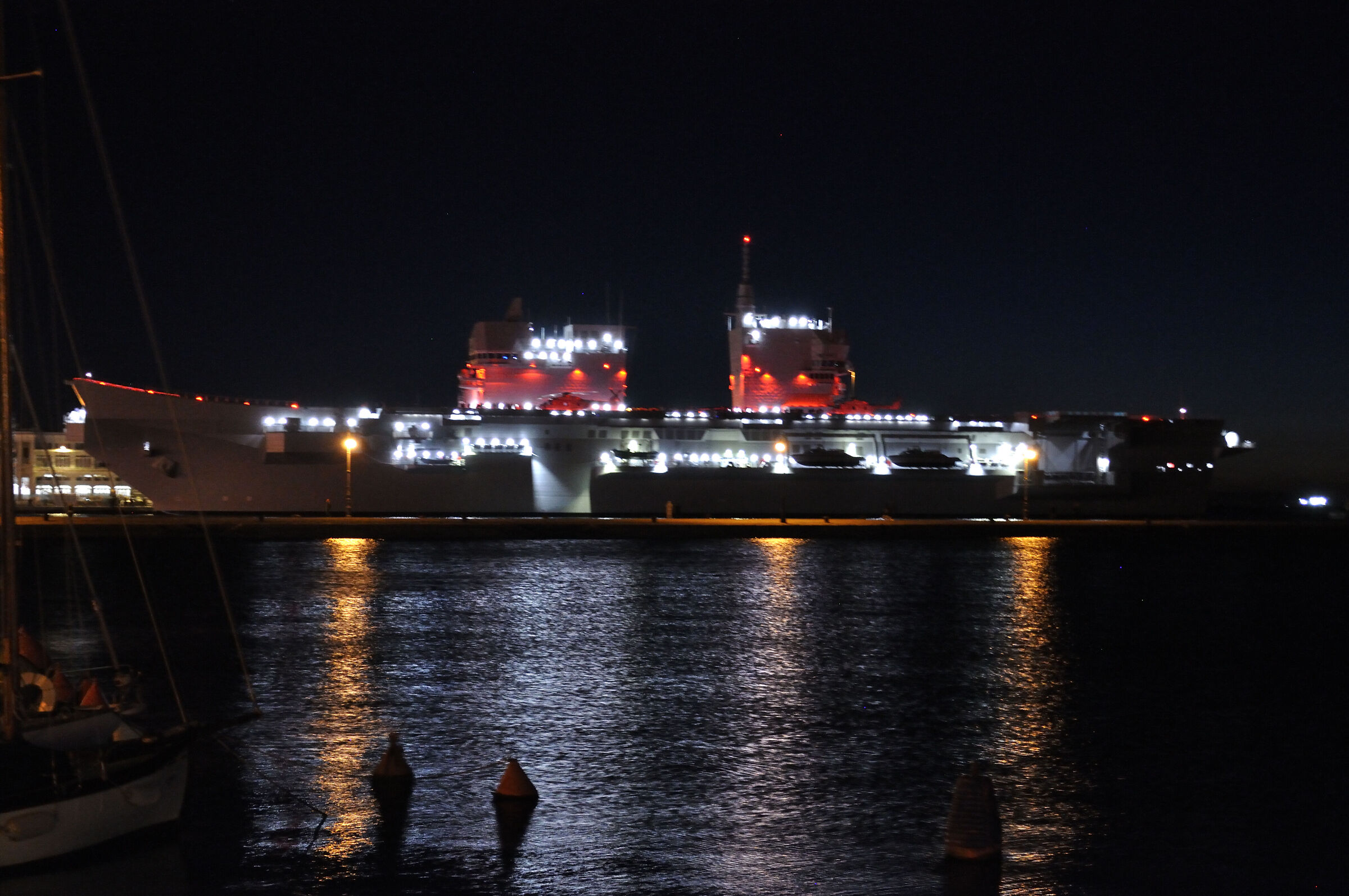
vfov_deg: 22.6
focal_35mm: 60
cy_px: 448
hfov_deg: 33.4
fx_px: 2246
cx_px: 674
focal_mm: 40
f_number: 5.3
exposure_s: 1/5
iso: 1600
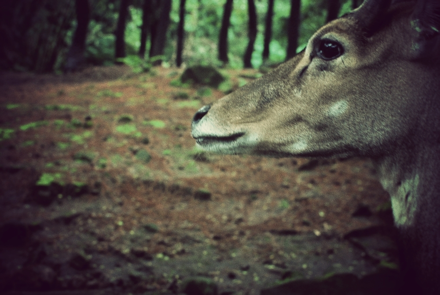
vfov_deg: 25.8
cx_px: 220
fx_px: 642
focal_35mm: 52
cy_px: 148
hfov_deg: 37.8
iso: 800
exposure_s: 1/50
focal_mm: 35
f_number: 4
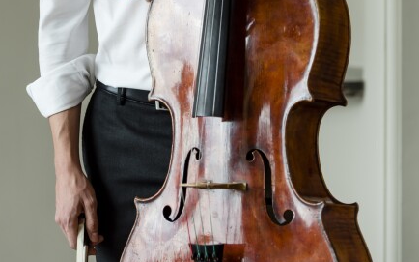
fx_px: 2238
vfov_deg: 6.7
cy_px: -29
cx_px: 194
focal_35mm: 196
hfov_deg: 10.7
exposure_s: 1/640
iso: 500
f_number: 3.2
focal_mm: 116
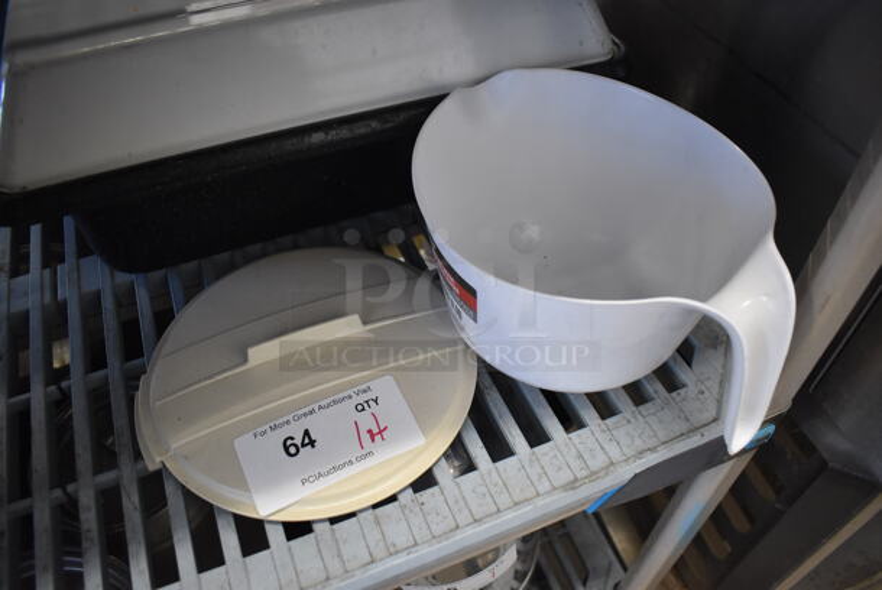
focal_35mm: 27
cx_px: 441
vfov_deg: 48.0
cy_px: 295
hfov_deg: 67.3
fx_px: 662
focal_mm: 18
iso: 2000
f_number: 3.5
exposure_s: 1/125
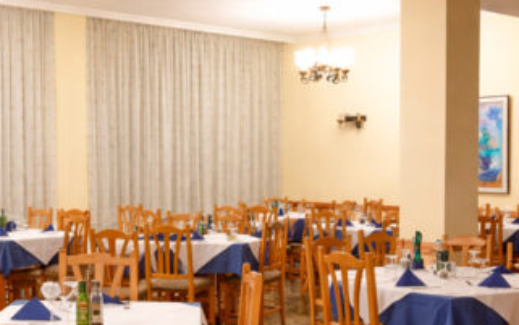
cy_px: 254
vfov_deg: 45.5
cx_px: 184
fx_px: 368
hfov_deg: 68.9
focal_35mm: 26
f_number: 2.2
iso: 140
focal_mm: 1.65
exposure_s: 1/50
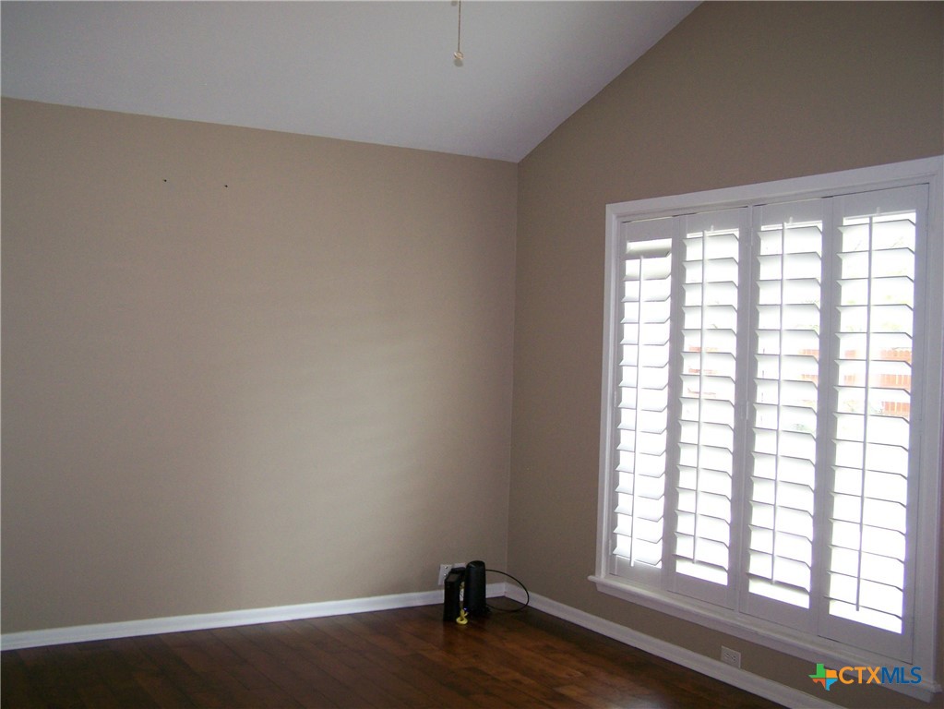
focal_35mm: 38
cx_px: 472
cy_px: 354
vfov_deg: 37.7
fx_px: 1037
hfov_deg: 49.0
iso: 160
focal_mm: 6.3
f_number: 2.8
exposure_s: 1/60
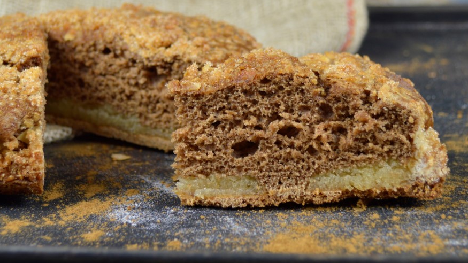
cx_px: 188
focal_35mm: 58
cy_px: 100
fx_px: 720
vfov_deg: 20.7
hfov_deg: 35.9
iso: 200
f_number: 4.5
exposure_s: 1/30
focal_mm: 28
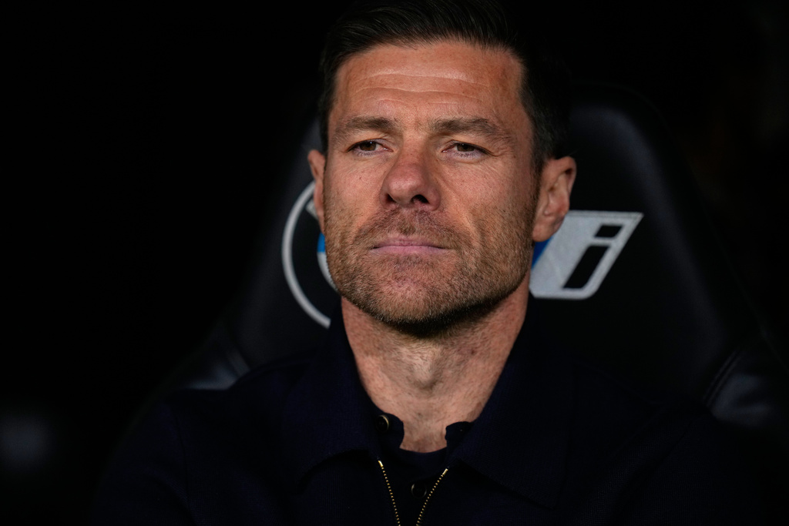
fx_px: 8767
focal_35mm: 400
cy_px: 263
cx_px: 394
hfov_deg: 5.2
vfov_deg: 3.4
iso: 2000
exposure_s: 1/1250
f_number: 2.8
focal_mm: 400
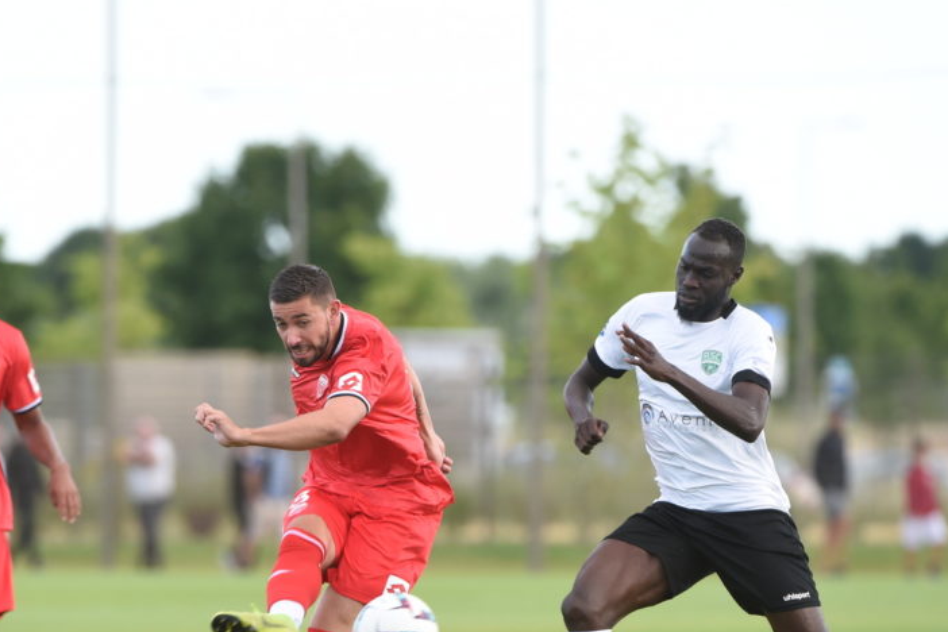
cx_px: 327
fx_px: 13060
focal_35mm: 496
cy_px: 456
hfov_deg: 4.2
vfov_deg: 2.8
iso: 1250
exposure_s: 1/1000
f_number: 5
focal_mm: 340
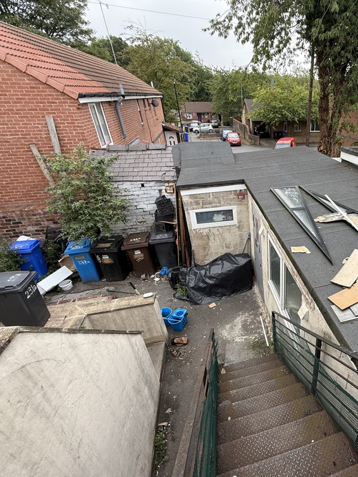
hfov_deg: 62.7
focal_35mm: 19
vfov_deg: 84.7
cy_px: 241
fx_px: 262
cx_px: 288
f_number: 2.2
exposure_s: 1/284
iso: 50
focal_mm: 2.22
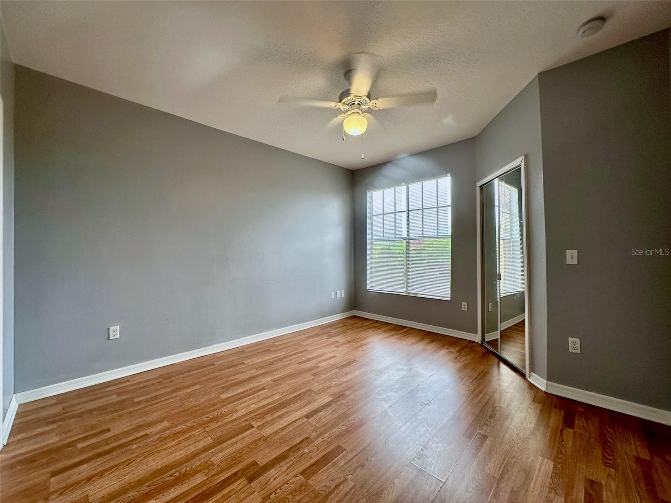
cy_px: 252
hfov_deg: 102.1
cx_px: 336
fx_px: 271
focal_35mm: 14
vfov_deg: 85.7
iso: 50
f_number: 2.2
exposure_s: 1/120
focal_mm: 2.22
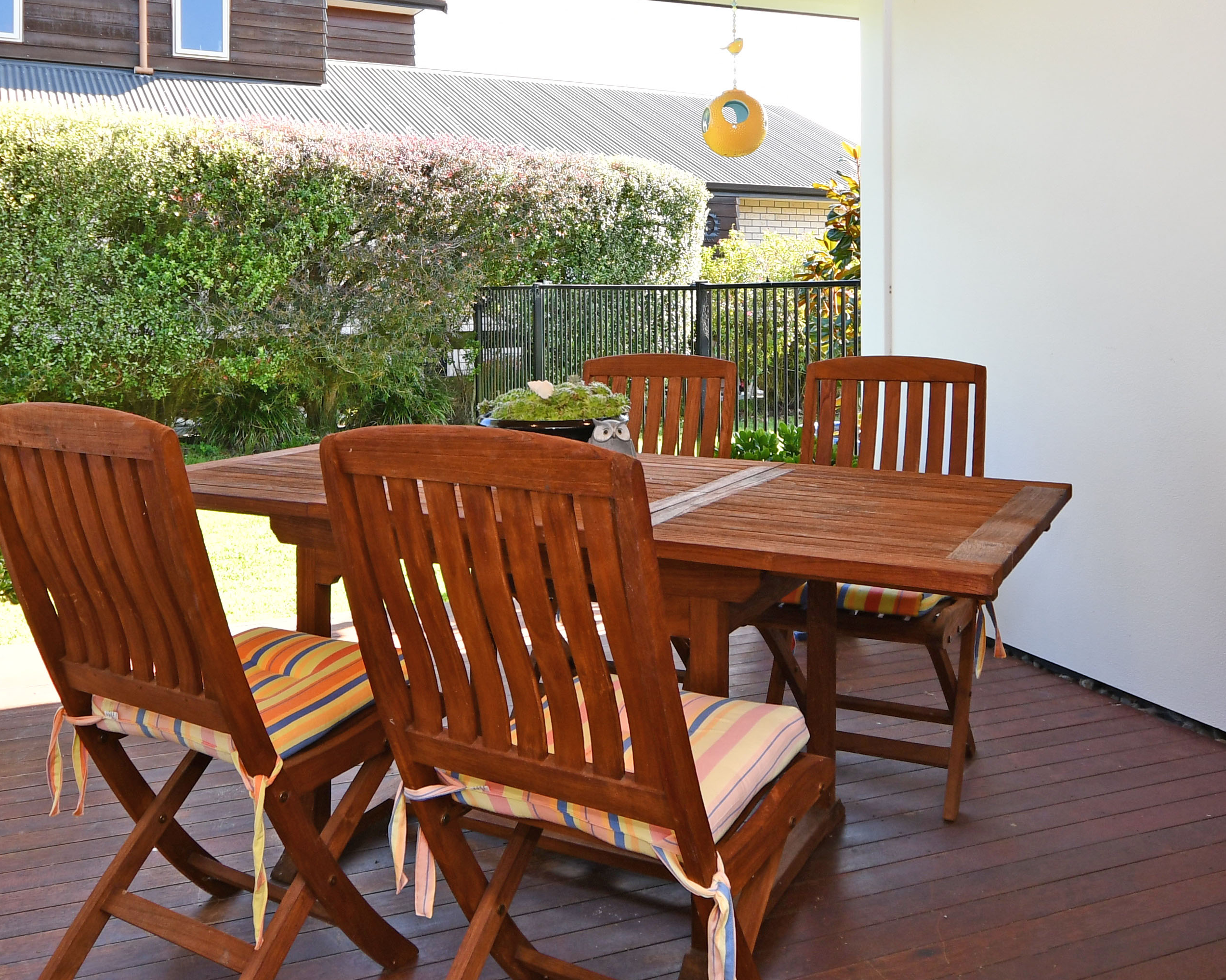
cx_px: 568
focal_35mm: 30
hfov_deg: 58.7
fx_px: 1089
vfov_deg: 47.5
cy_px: 303
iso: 200
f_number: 5
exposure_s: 1/100
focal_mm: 10
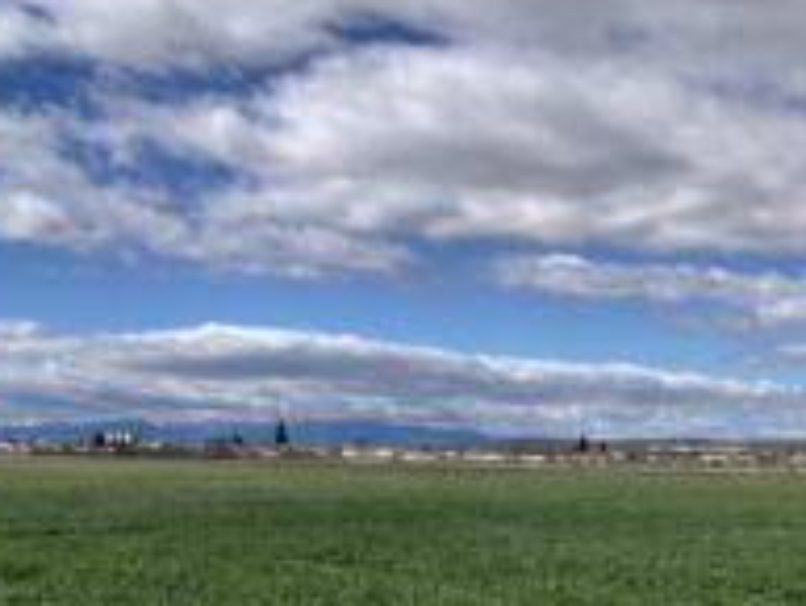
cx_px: 175
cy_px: 343
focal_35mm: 58
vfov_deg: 25.2
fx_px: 1351
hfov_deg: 32.4
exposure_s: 1/2703
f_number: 1.8
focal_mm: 3.99
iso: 25
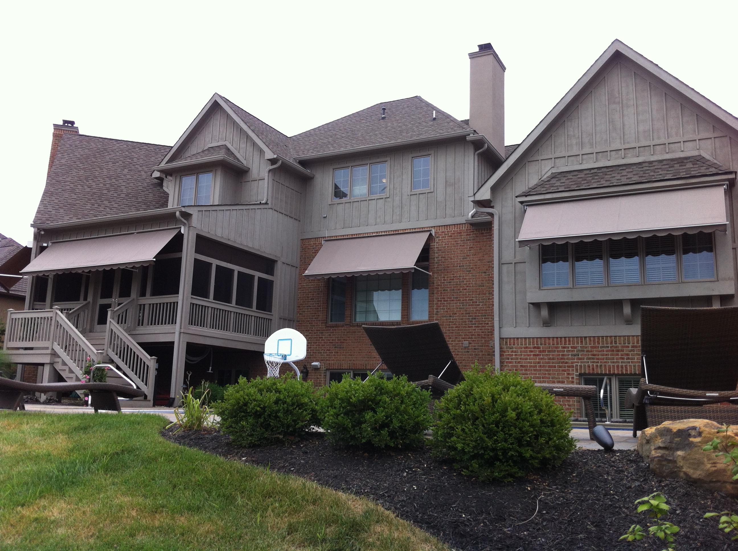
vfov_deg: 40.6
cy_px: 276
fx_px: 745
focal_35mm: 35
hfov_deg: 52.7
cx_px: 369
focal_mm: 3.85
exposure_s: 1/425
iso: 80
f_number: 2.8
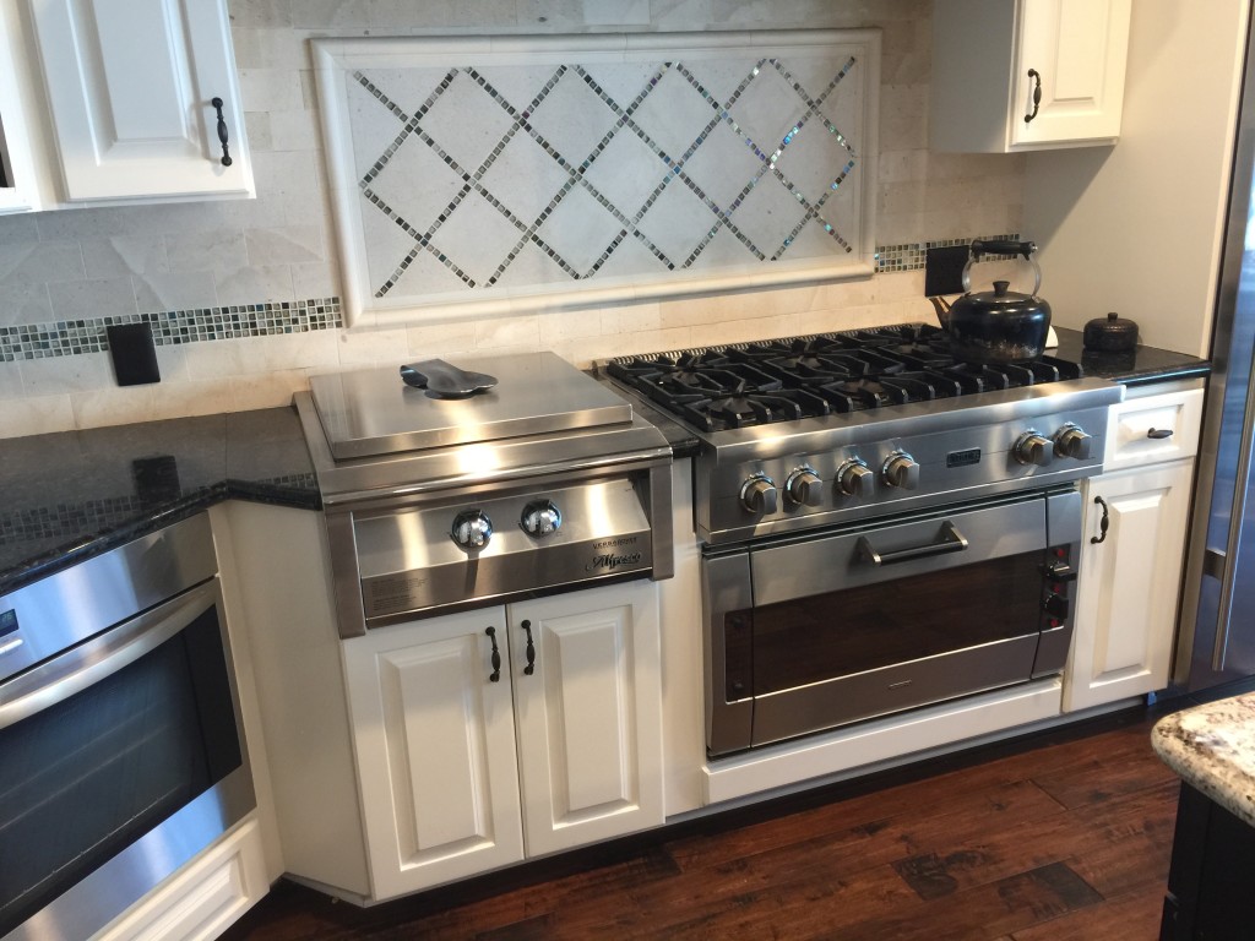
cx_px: 628
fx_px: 1051
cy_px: 470
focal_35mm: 29
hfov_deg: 61.7
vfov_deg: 48.2
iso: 64
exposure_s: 1/15
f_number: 2.2
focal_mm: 4.15
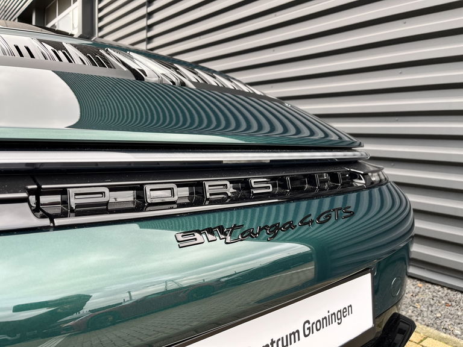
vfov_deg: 53.1
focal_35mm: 26
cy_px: 174
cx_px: 232
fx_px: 348
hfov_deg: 67.3
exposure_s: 1/170
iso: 50
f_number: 1.6
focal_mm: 5.1
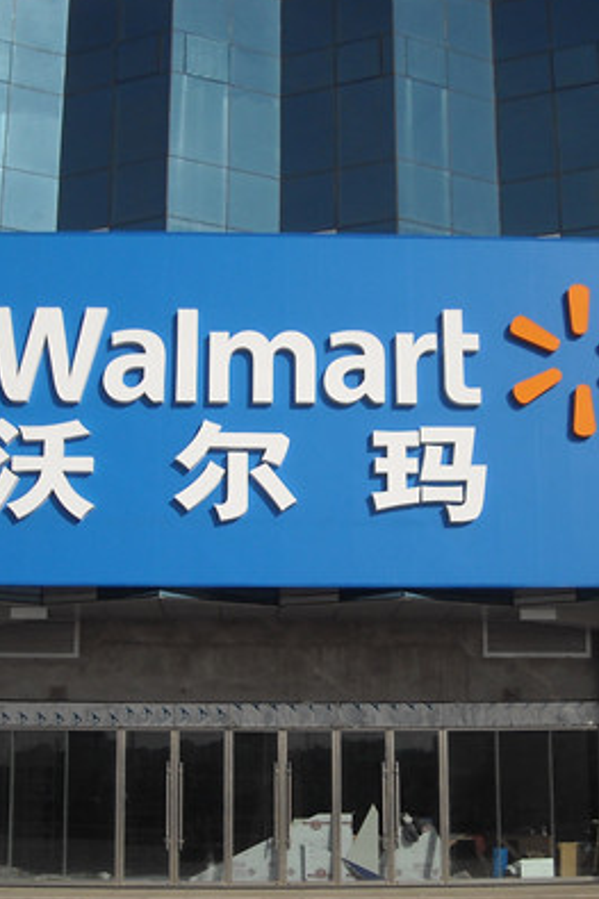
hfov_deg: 23.0
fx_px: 1474
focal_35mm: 59
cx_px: 271
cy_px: 494
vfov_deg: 33.9
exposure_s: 1/593
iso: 64
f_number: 5.6
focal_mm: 5.7
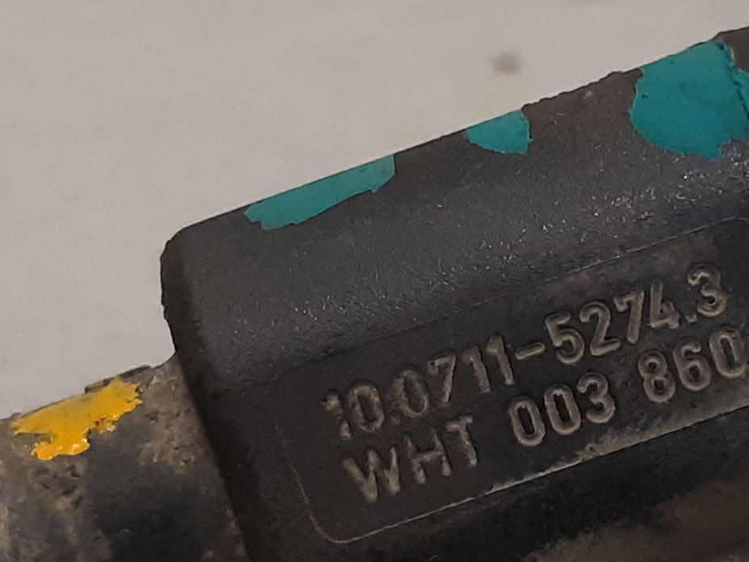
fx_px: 1234
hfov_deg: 33.4
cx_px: 509
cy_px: 387
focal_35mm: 57
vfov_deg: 25.5
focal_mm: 3.93
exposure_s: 1/50
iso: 160
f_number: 1.7
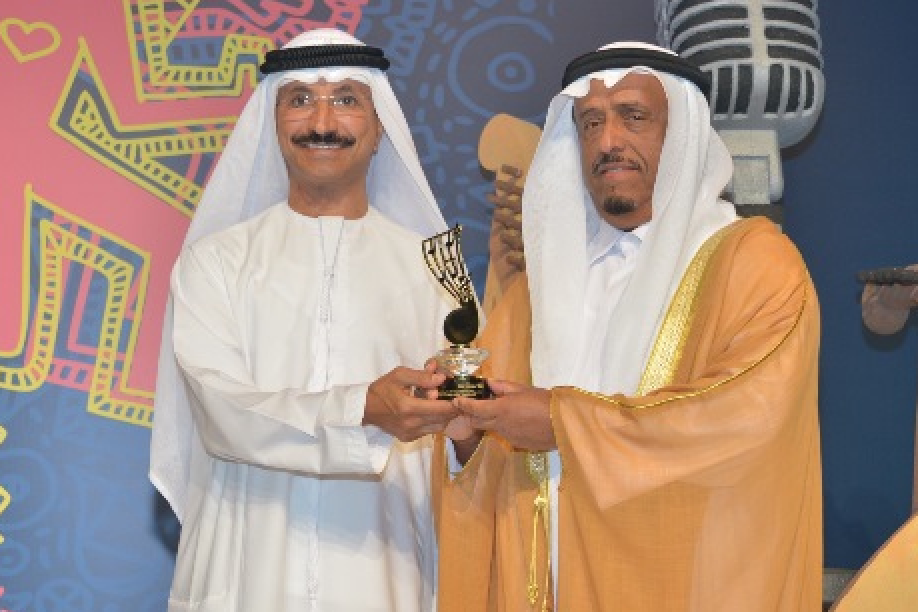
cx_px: 568
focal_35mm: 90
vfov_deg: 15.1
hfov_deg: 22.6
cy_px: 428
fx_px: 2295
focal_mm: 62
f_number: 5.6
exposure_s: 1/125
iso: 640
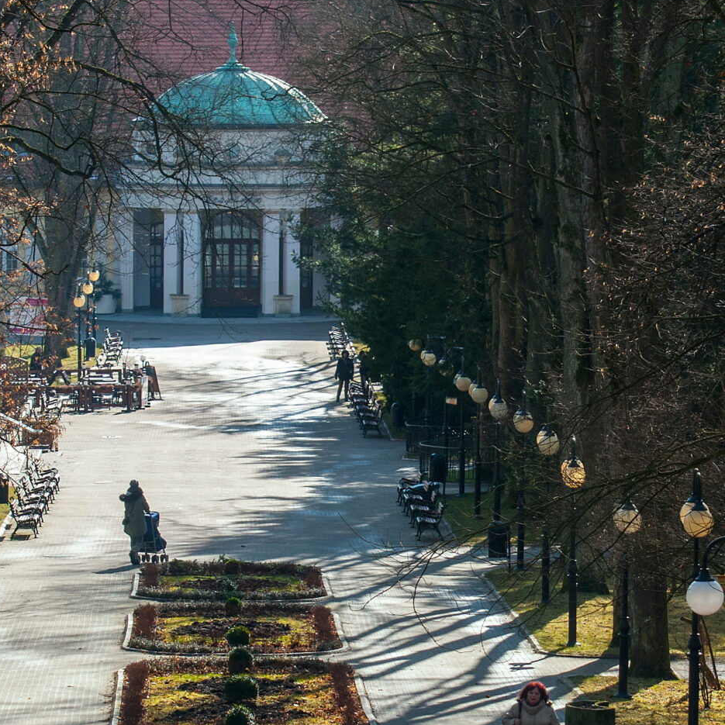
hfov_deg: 7.2
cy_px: 393
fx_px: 5782
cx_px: 179
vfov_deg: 7.2
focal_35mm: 244
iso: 200
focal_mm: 70
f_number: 8
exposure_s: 1/250
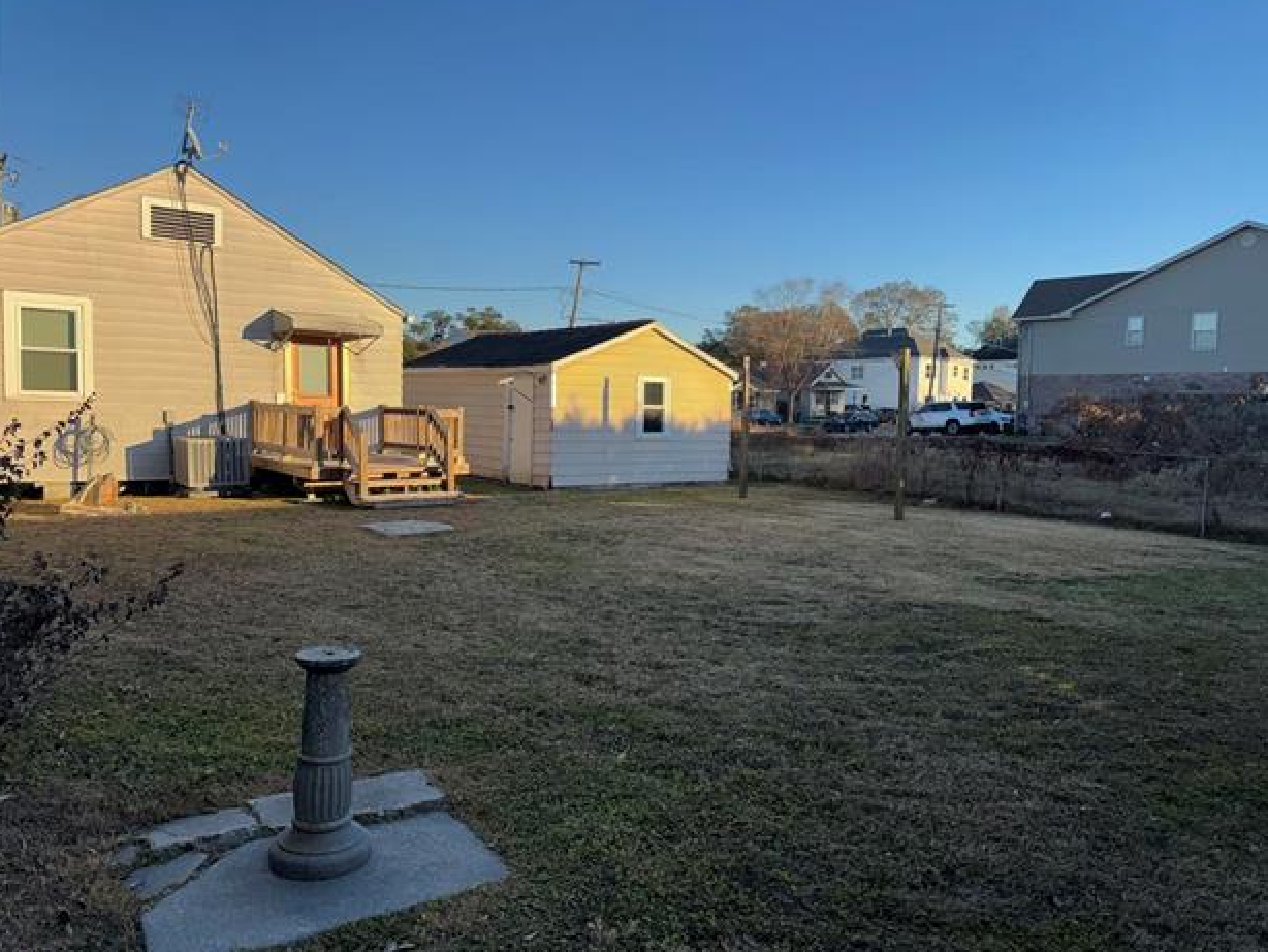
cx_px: 648
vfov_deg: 54.9
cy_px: 471
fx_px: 916
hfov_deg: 69.4
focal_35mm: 25
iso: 64
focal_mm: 6.76
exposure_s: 1/2331
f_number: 1.78
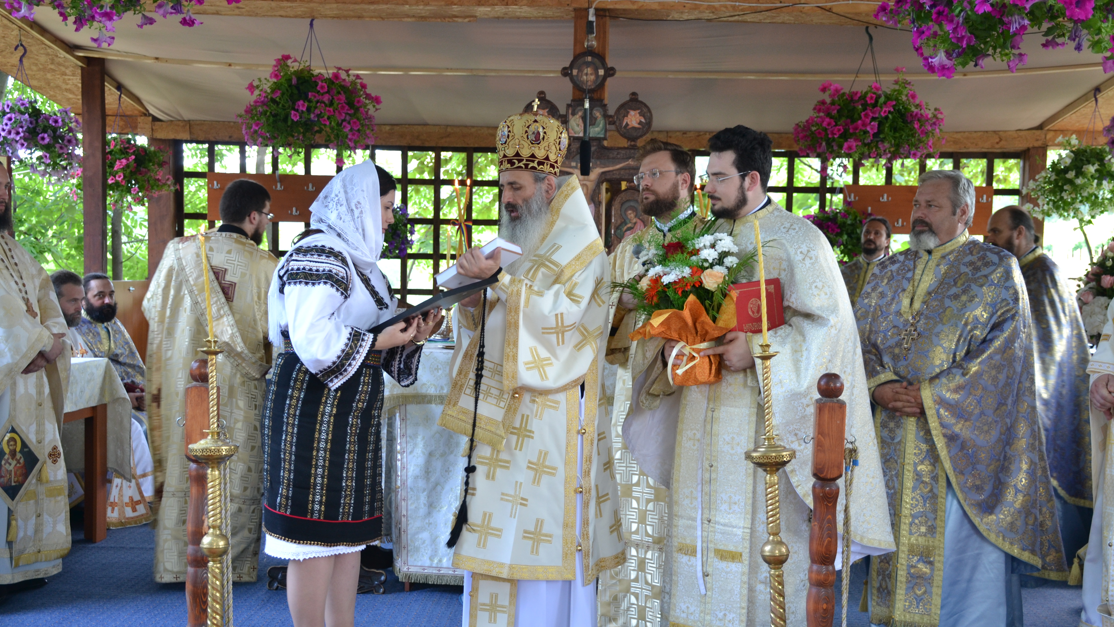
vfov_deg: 24.9
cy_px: 368
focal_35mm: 48
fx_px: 1418
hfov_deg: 42.9
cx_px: 547
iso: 400
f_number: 4
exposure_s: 1/40
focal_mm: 30
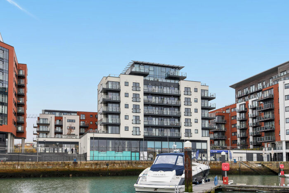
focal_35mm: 35
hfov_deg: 54.4
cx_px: 144
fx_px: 281
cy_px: 96
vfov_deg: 37.9
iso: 400
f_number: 7.1
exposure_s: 1/60
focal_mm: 35
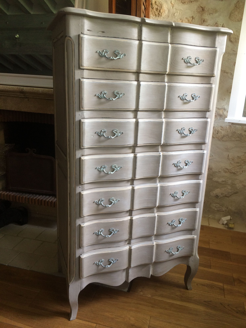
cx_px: 123
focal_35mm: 29
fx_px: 275
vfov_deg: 61.7
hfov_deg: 48.2
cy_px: 164
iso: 80
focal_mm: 4.15
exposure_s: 1/33
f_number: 2.2
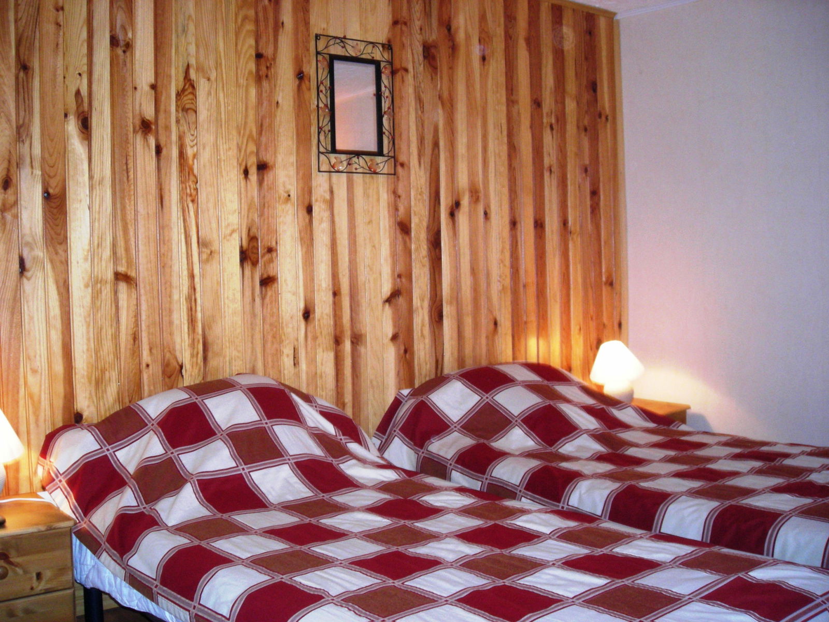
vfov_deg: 37.7
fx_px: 910
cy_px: 311
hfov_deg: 49.0
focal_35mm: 38
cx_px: 414
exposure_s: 1/60
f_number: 3.2
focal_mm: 6.3
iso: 227
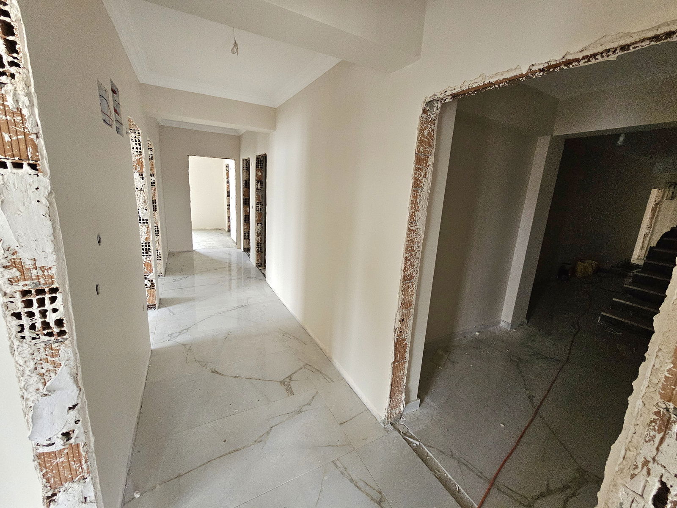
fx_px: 254
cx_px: 338
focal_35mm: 13
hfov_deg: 106.2
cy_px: 254
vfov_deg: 89.9
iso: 500
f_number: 2.2
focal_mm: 2.2
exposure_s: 1/70.9
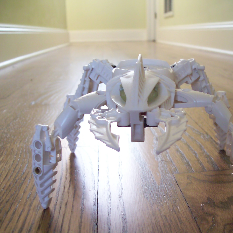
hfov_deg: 39.0
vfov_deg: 39.2
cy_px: 117
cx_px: 137
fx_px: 327
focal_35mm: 43
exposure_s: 1/32
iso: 82
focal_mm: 6
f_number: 2.7
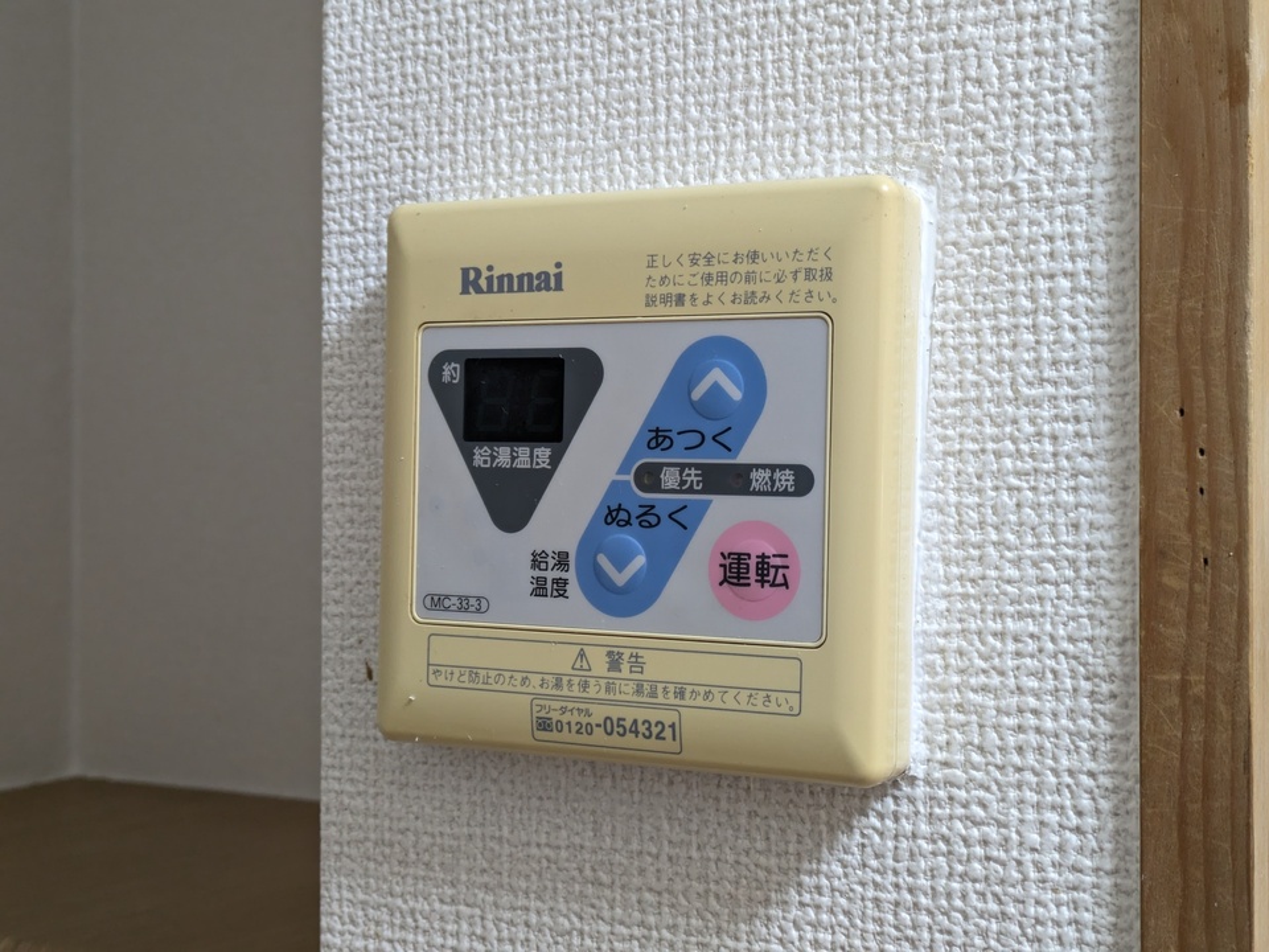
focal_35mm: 51
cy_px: 476
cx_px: 634
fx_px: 1870
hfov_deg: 37.5
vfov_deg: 28.6
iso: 128
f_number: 1.89
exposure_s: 1/60
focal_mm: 5.43
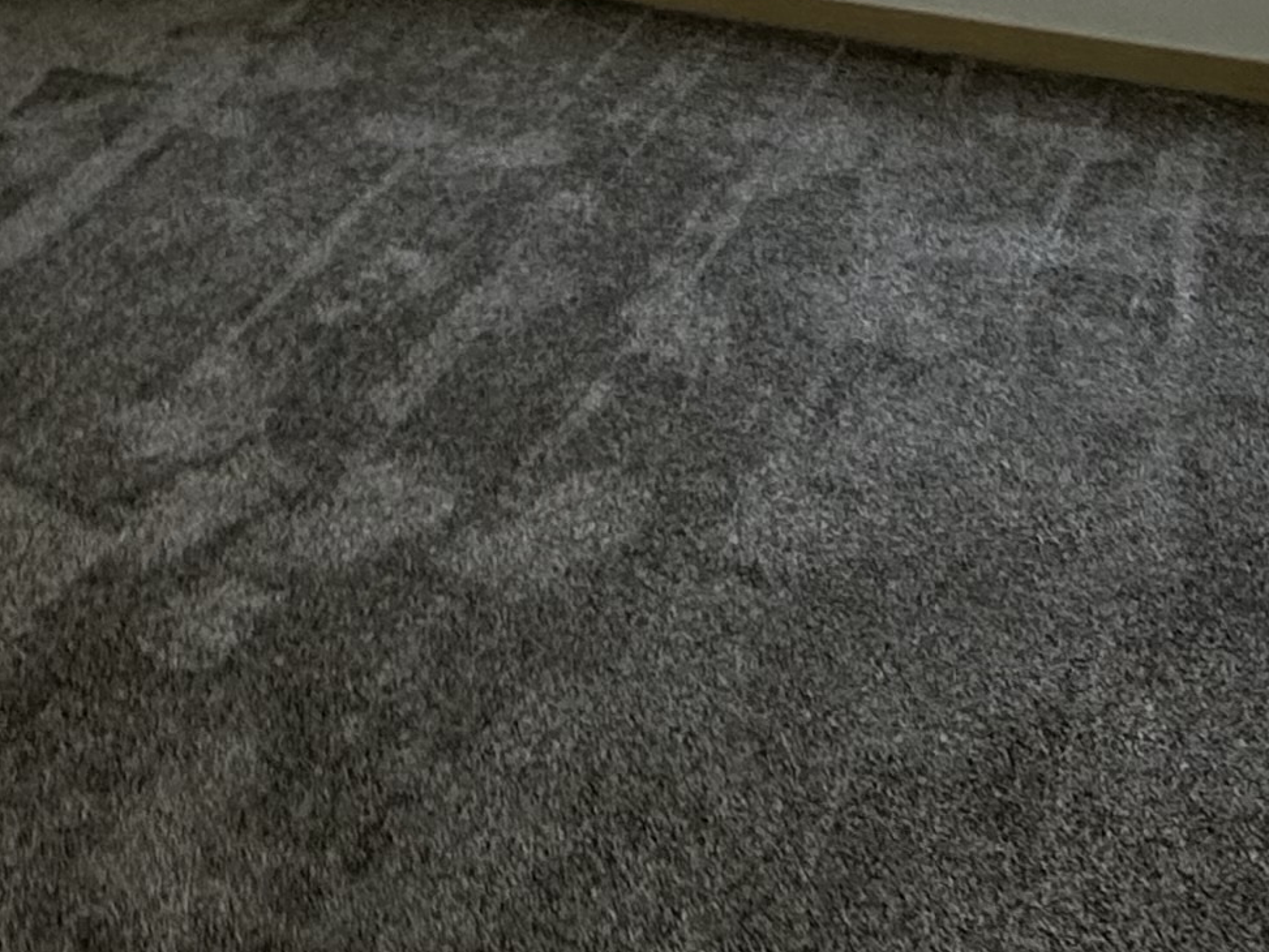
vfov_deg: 22.7
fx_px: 2127
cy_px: -260
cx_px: 309
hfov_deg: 32.6
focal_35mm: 58
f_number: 2.2
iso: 160
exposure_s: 1/60
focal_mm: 2.22
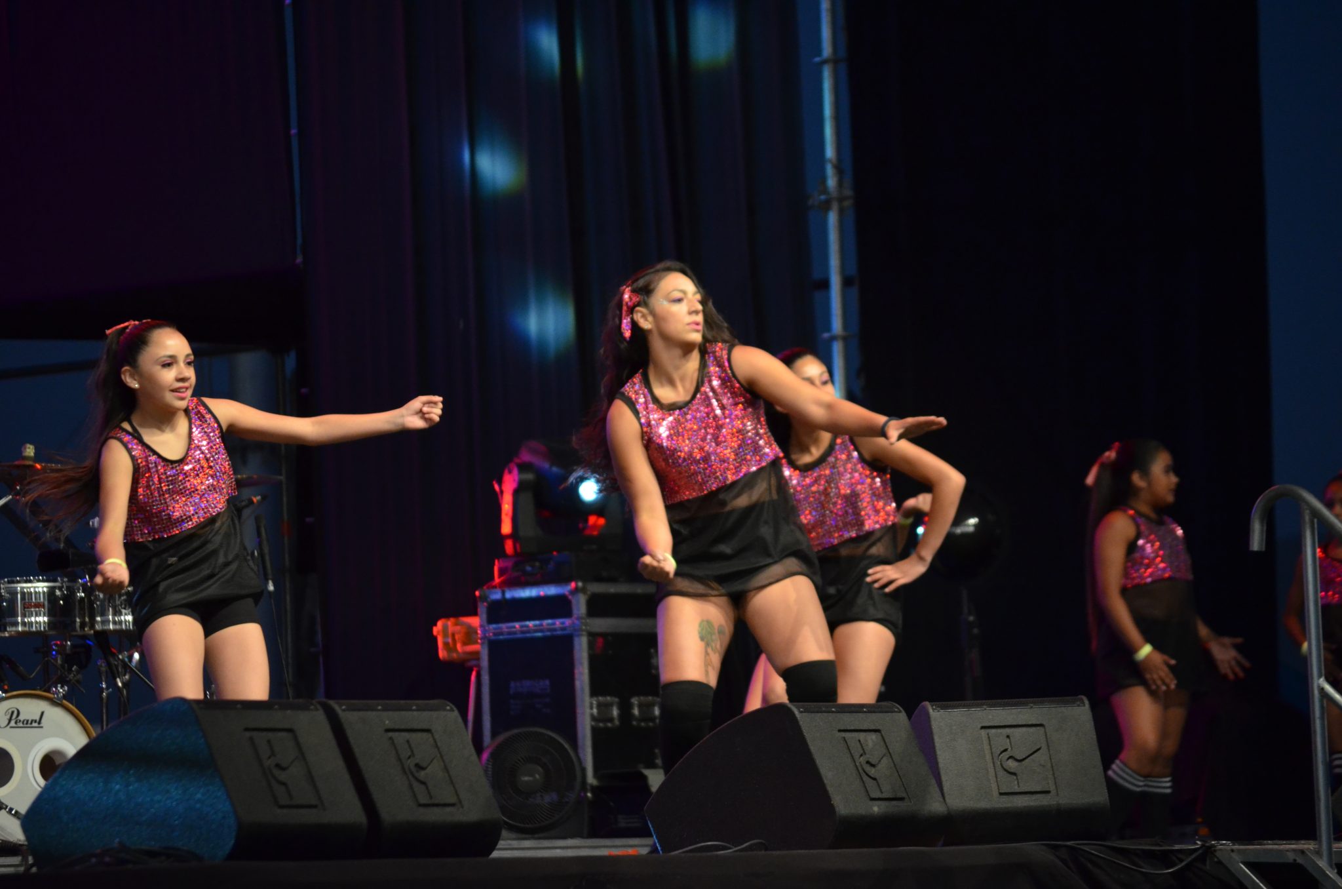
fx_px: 6472
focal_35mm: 174
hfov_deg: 11.8
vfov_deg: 7.9
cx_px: 671
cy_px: 444
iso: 1600
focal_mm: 116
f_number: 4.8
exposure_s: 1/200
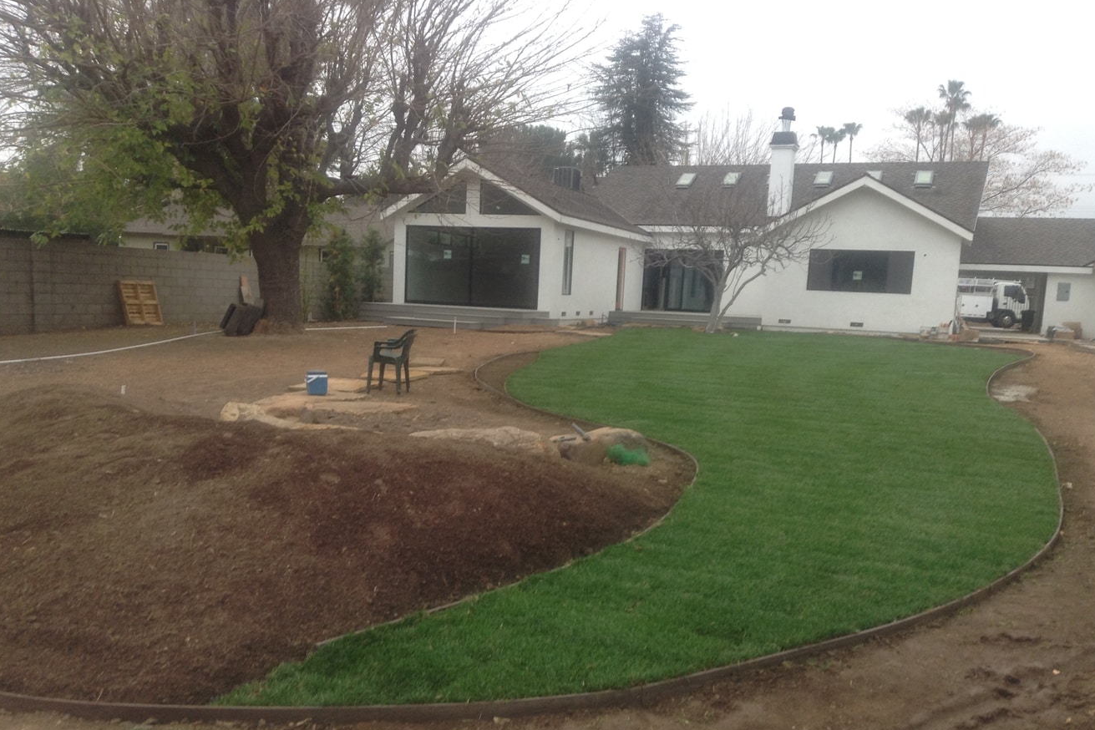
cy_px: 408
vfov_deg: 37.8
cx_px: 542
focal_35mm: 35
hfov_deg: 54.4
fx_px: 1065
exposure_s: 1/60
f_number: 2.4
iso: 40
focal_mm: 3.3
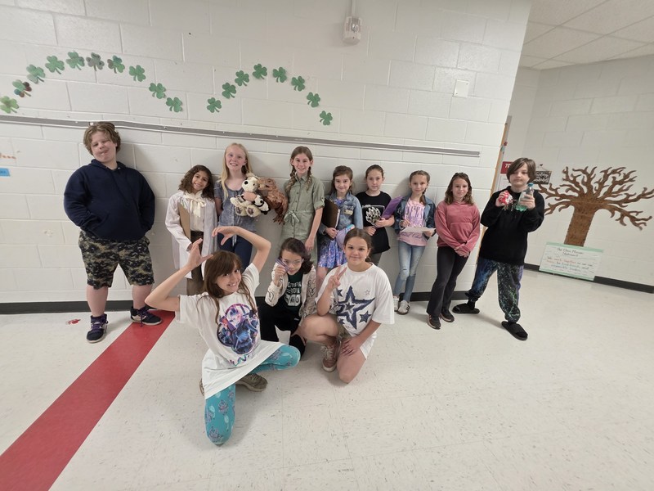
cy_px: 246
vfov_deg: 89.9
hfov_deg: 106.2
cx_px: 327
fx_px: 246
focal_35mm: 13
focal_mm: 2.2
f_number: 1.9
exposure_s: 1/60
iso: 320
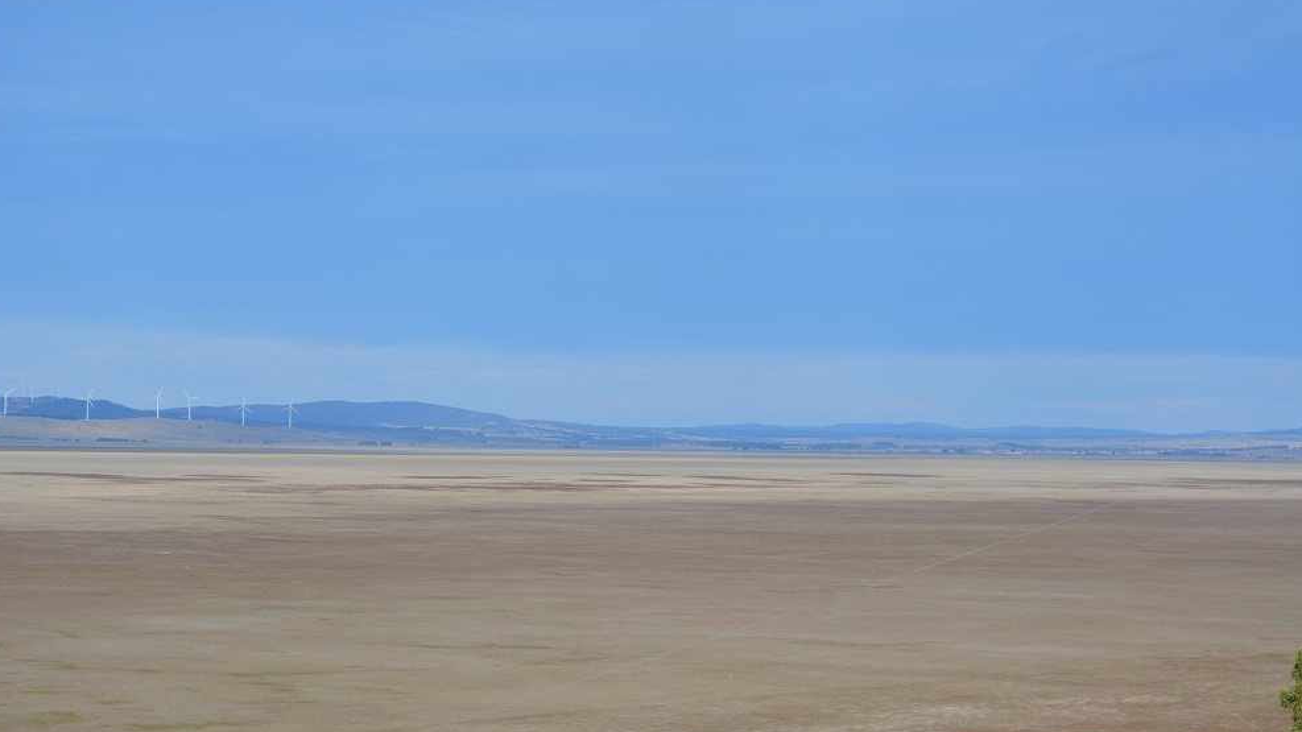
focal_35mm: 88
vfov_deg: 13.8
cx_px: 645
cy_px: 404
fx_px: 3022
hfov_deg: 24.3
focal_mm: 55
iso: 100
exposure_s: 1/250
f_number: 8
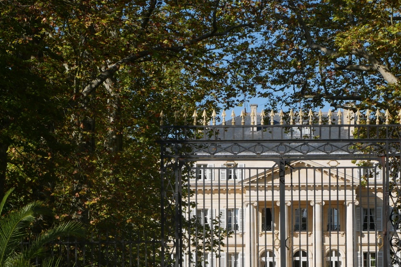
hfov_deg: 18.6
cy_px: 213
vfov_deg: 12.4
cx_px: 256
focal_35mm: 110
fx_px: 1225
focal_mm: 30
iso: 200
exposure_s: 1/500
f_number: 8
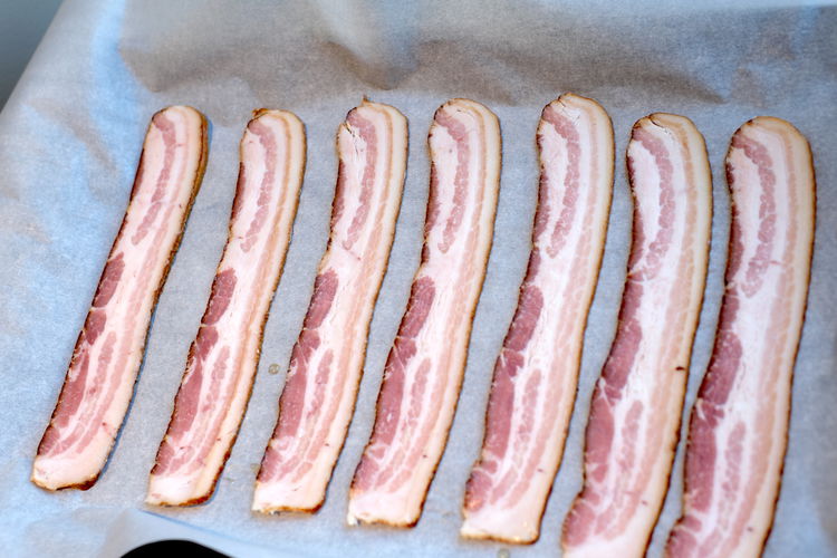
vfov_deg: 29.9
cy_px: 279
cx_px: 418
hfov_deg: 43.6
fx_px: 1046
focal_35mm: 45
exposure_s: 1/70
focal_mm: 30
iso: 125
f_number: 2.8
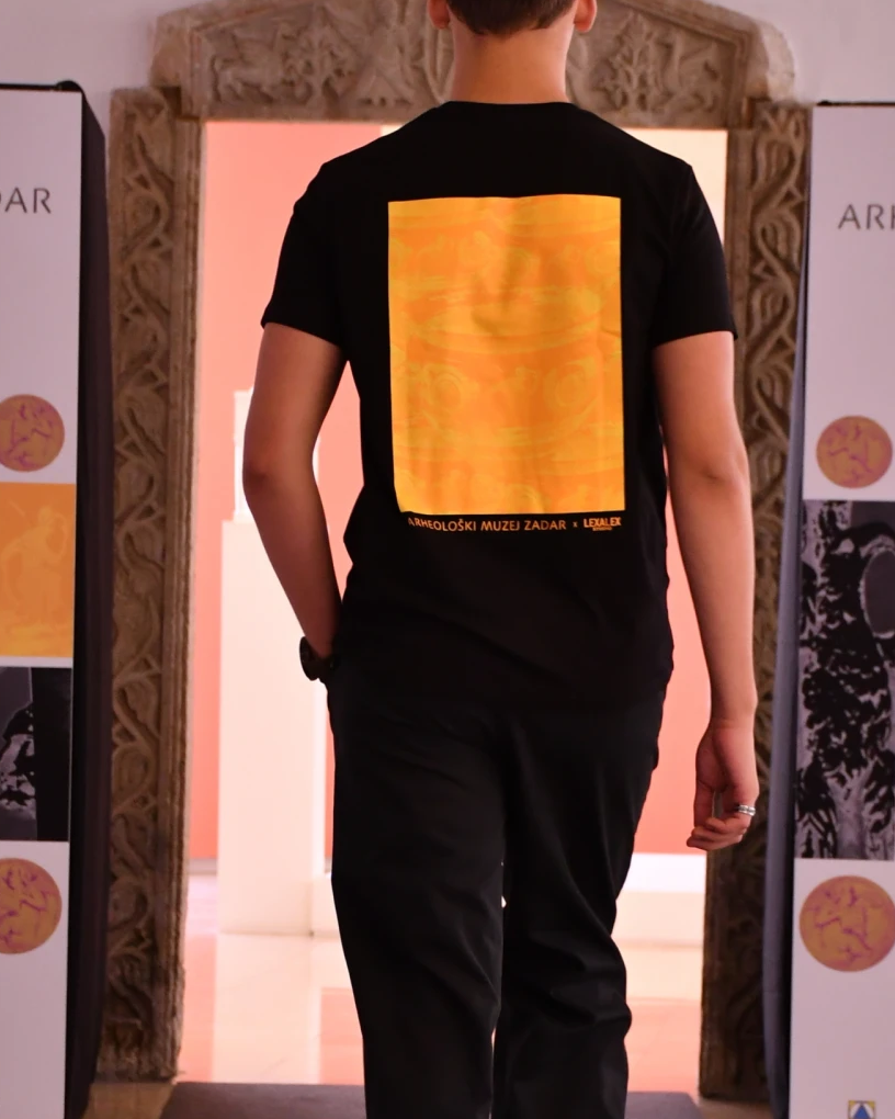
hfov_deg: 10.4
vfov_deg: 12.9
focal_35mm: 149
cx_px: 492
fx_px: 4933
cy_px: 679
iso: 1250
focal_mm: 45
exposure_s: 1/125
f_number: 4.5
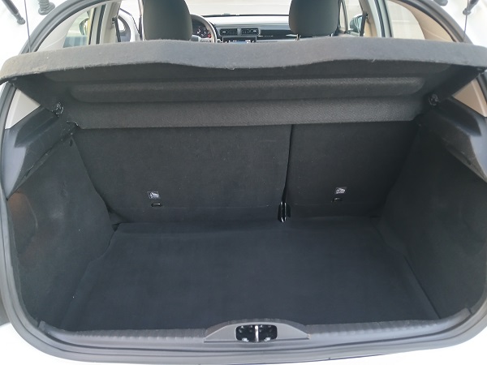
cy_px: 182
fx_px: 366
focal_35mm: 26
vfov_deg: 53.1
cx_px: 244
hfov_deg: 67.3
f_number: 1.8
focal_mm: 3.98
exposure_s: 1/33.3
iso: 250
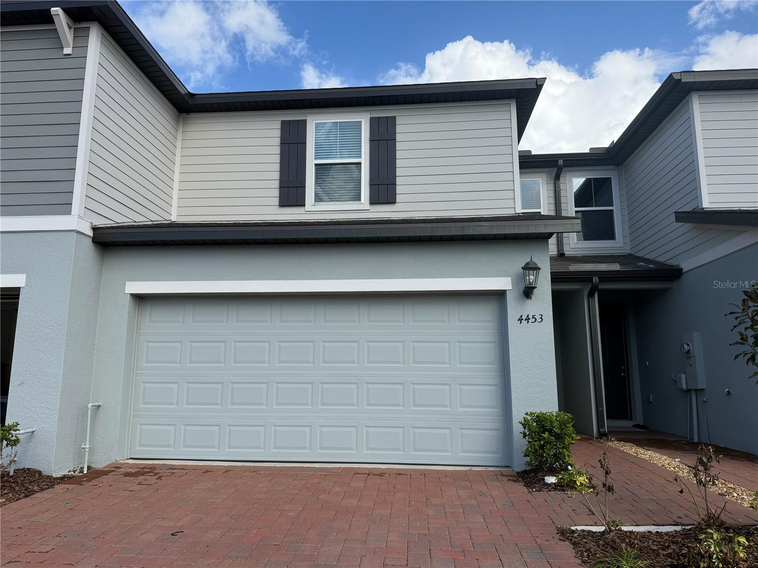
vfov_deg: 56.8
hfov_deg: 71.6
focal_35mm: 24
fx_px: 526
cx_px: 379
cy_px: 284
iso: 125
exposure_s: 1/4673
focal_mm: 6.76
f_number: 1.78
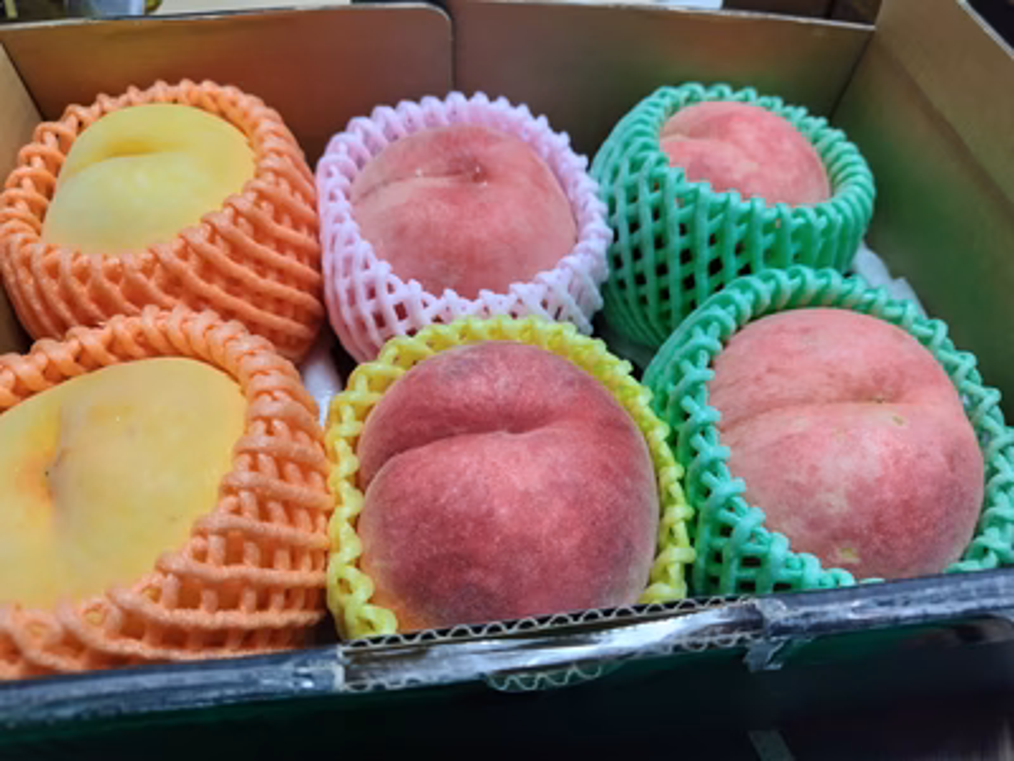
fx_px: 674
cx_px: 507
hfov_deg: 73.9
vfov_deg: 58.9
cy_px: 380
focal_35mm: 23
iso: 522
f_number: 1.9
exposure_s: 1/120
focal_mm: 5.5
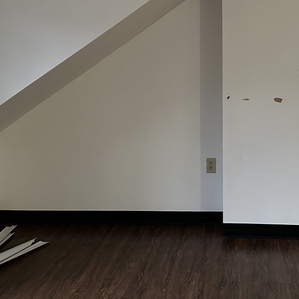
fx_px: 498
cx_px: 219
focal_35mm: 51
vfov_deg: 32.6
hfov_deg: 32.8
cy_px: 68
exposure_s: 1/60
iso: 500
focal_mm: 6.86
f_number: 1.78
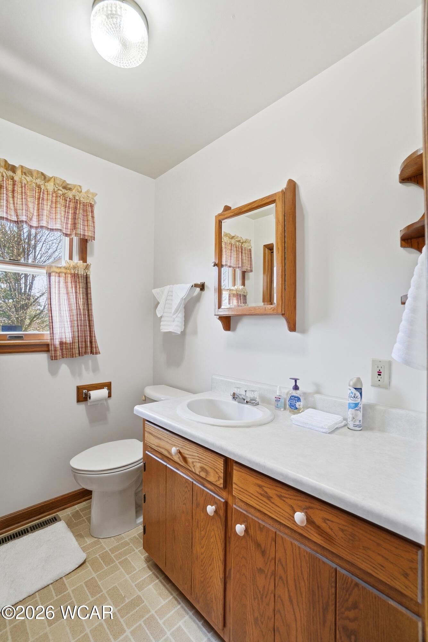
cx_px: 214
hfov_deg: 77.3
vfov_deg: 100.4
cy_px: 321
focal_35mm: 15
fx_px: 267
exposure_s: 1/250
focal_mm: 10
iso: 100
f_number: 4.5
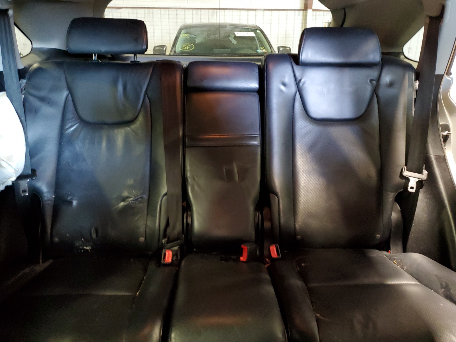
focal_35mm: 26
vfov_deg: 53.1
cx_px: 228
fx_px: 343
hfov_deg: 67.3
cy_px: 171
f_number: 1.5
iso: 348
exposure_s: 1/15
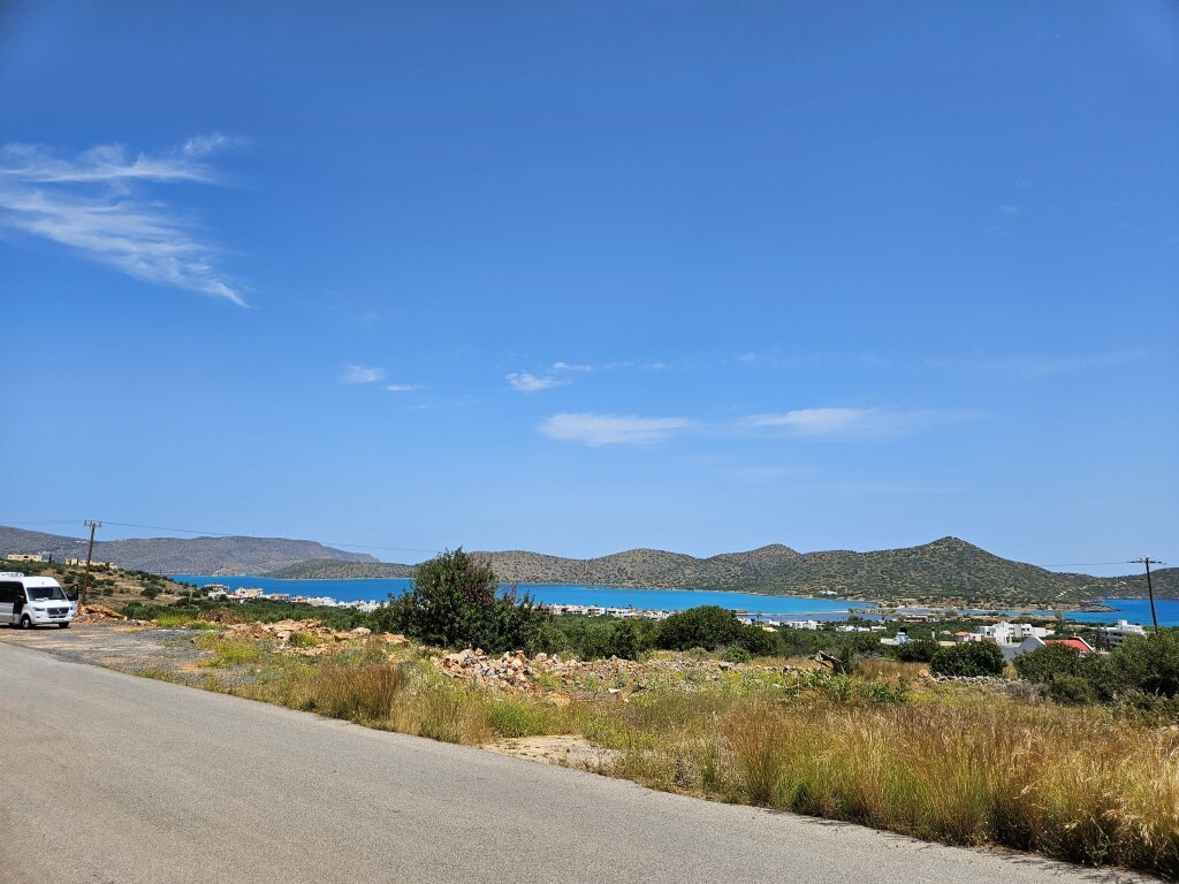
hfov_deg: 73.9
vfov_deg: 58.9
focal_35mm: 23
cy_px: 442
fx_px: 783
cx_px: 590
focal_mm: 5.4
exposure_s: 1/3026
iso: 25
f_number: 1.8
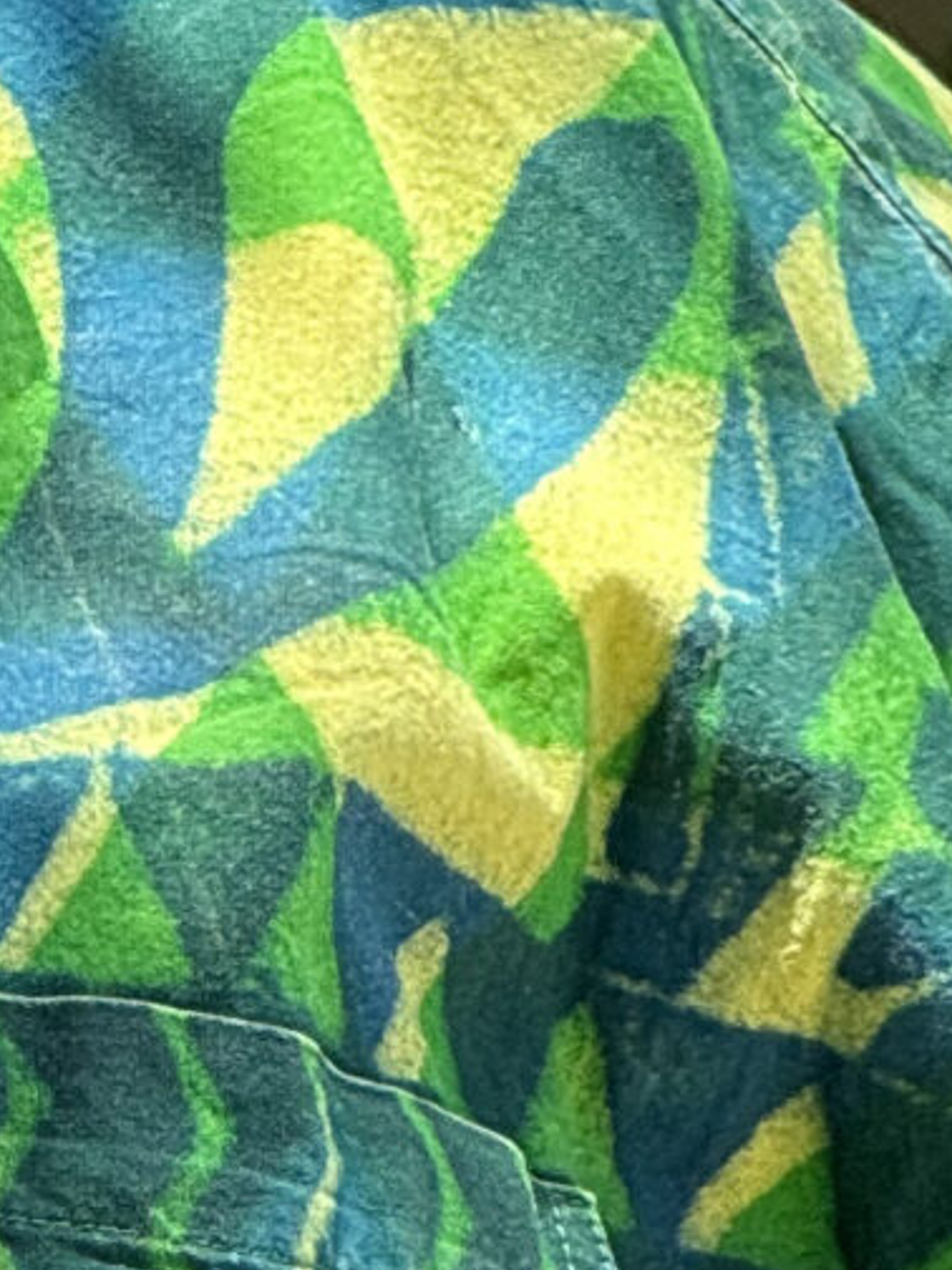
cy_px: -406
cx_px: -1254
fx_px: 22331
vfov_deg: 3.2
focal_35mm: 609
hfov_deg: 2.4
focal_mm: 15.66
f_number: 2.8
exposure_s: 1/155
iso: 50
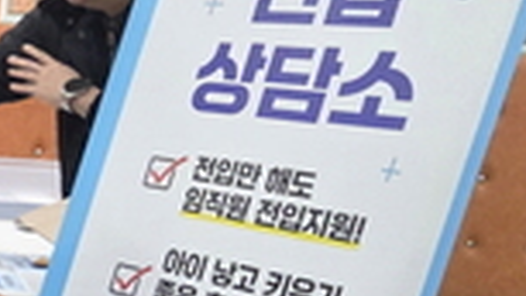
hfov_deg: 19.8
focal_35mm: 90
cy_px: 256
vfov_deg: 13.3
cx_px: -313
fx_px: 1255
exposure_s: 1/120
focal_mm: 5.4
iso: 500
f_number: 1.8
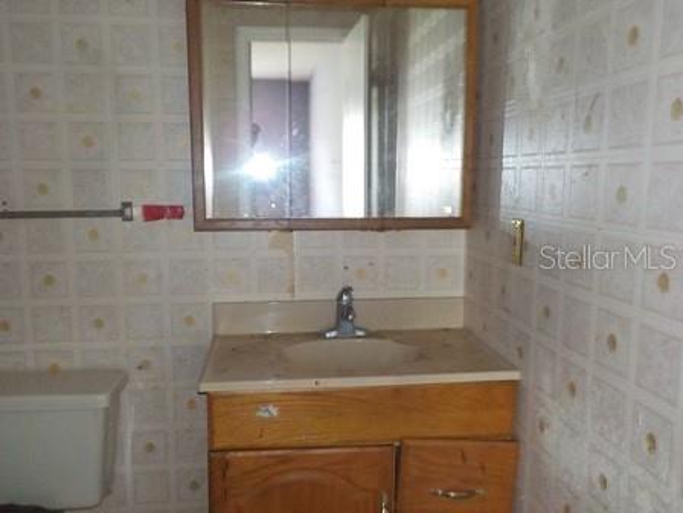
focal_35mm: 30
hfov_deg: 60.0
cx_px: 342
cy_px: 256
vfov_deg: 46.8
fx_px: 592
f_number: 3.3
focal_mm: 4.1
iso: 800
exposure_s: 1/4
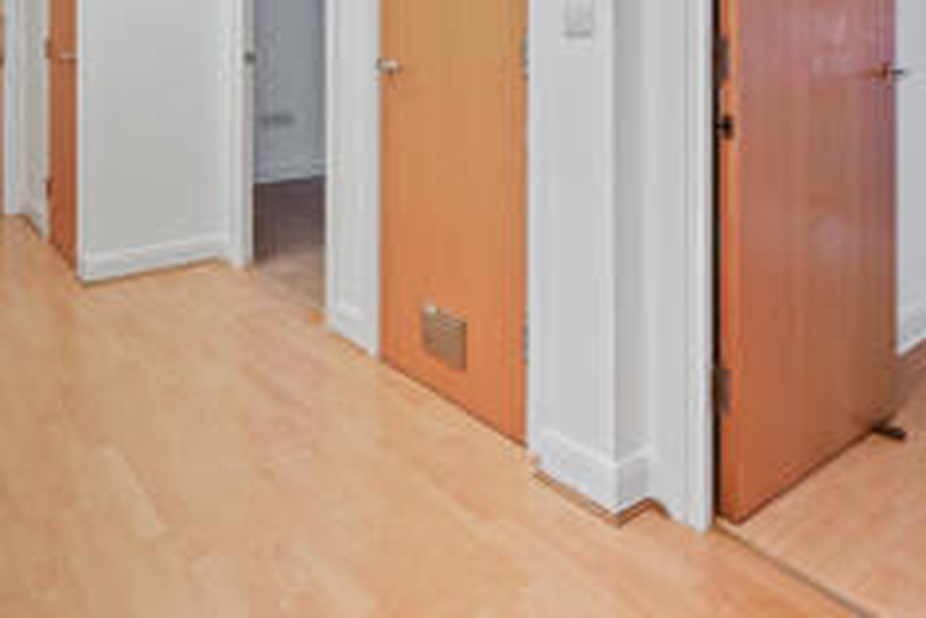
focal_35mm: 28
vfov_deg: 42.3
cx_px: 397
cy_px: 52
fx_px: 721
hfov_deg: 65.1
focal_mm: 14
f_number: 8
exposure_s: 1/1.67
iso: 250
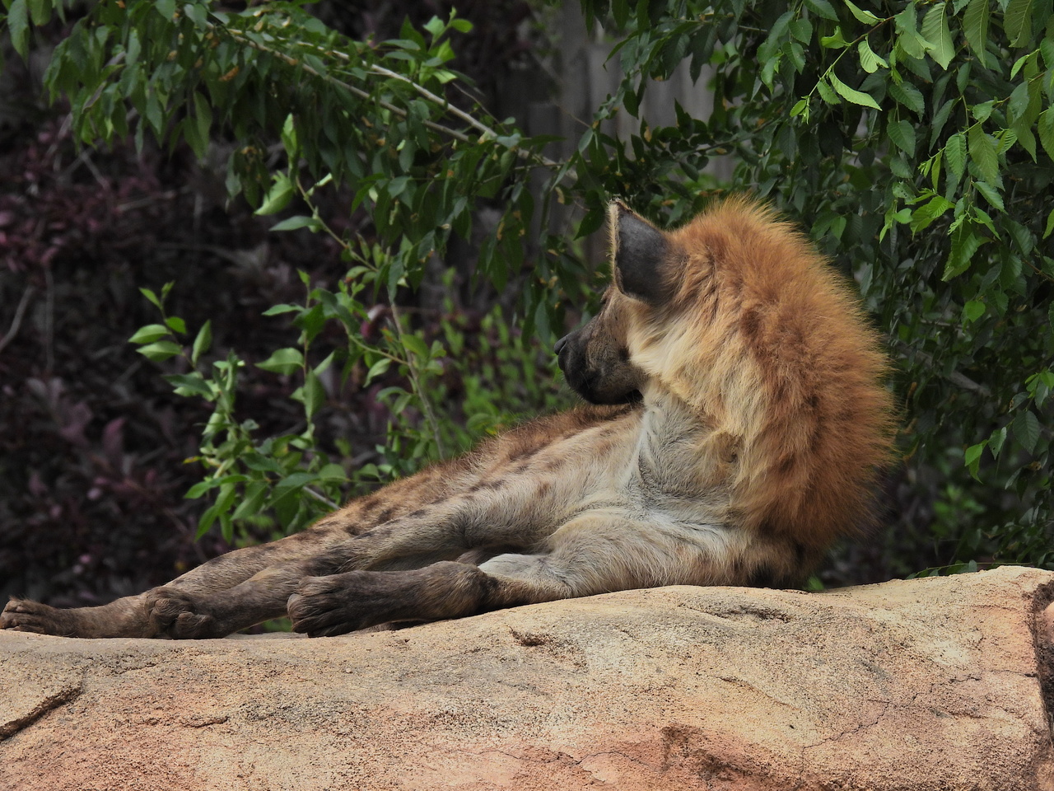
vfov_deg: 3.0
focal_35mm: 500
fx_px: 15224
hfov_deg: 4.0
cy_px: 396
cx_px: 527
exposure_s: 1/320
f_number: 5
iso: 100
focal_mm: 89.2
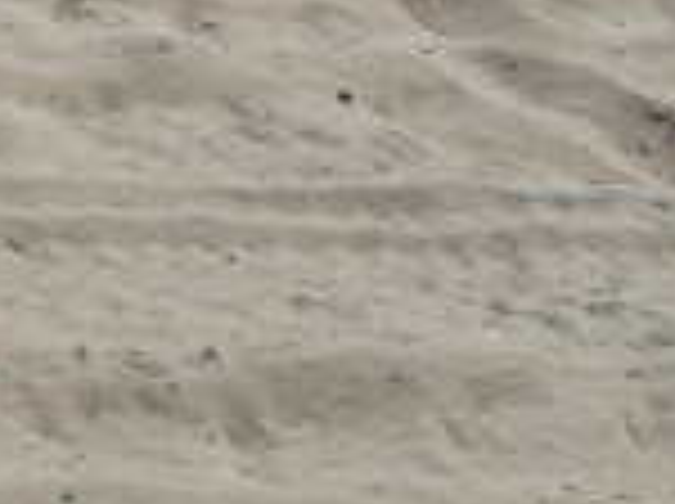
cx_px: -922
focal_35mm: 187
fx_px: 3641
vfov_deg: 7.5
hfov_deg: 9.5
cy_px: -644
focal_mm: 6.2
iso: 100
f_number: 8.9
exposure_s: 1/350
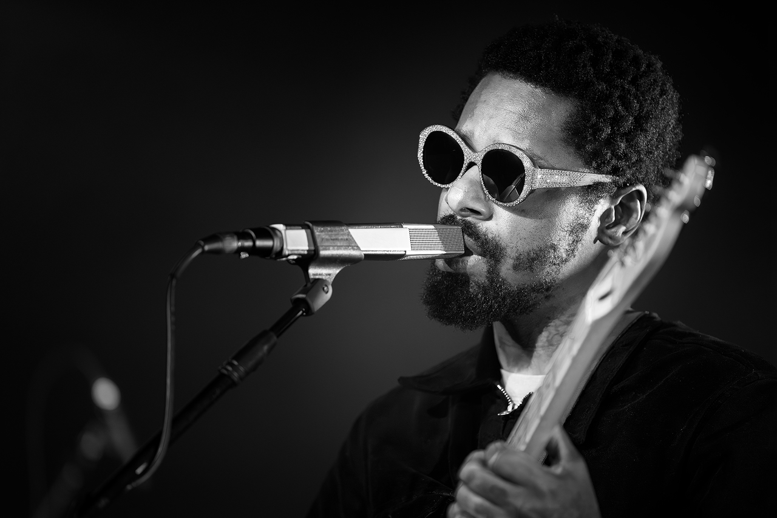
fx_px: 4316
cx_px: 388
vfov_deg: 6.9
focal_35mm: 200
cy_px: 259
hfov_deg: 10.3
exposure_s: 1/160
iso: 4000
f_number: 2.8
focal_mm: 200
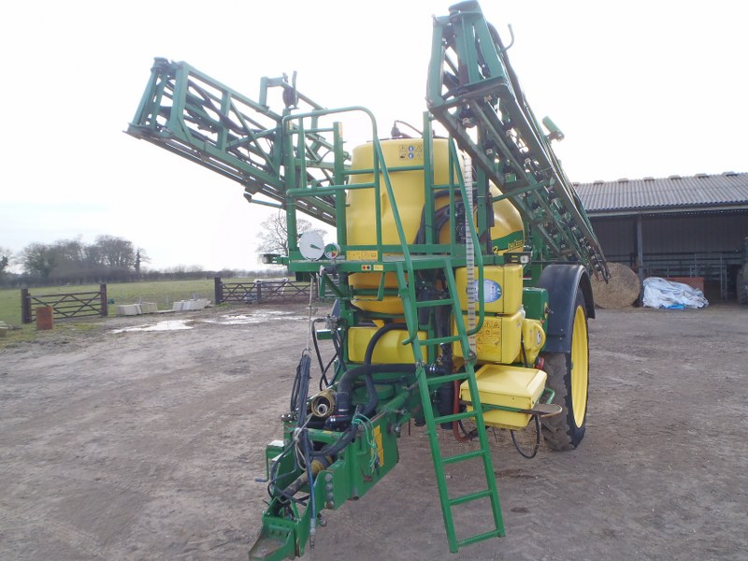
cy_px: 280
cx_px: 374
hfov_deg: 63.4
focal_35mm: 28
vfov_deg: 49.7
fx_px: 605
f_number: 3.5
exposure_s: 1/60
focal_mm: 5
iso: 100
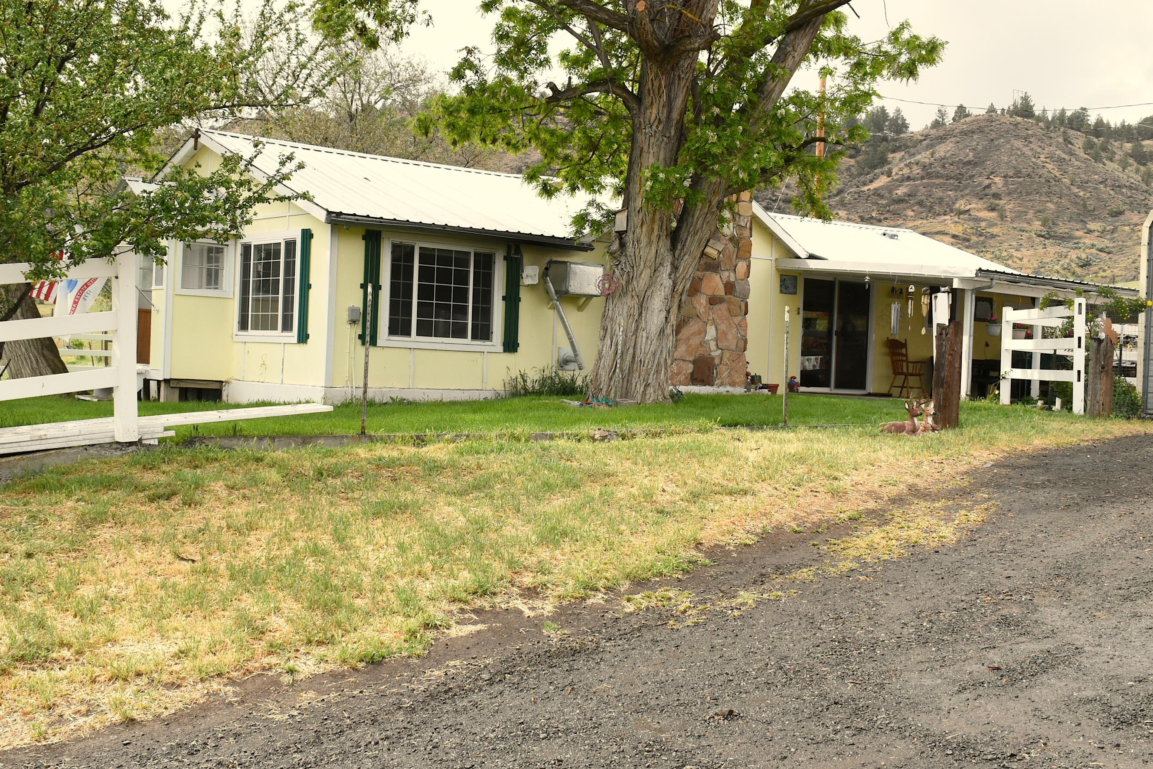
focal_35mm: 44
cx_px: 561
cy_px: 391
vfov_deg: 30.5
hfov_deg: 44.5
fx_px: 1409
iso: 1250
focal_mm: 26
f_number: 13
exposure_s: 1/640
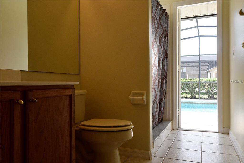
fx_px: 203
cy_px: 82
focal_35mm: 30
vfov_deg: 43.6
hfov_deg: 61.9
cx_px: 122
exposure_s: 1/250
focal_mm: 20
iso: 1600
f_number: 9.5
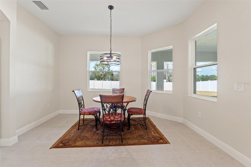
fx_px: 105
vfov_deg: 77.3
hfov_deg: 100.4
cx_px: 126
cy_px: 84
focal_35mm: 15
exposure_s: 1/15
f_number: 8
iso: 400
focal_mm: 10
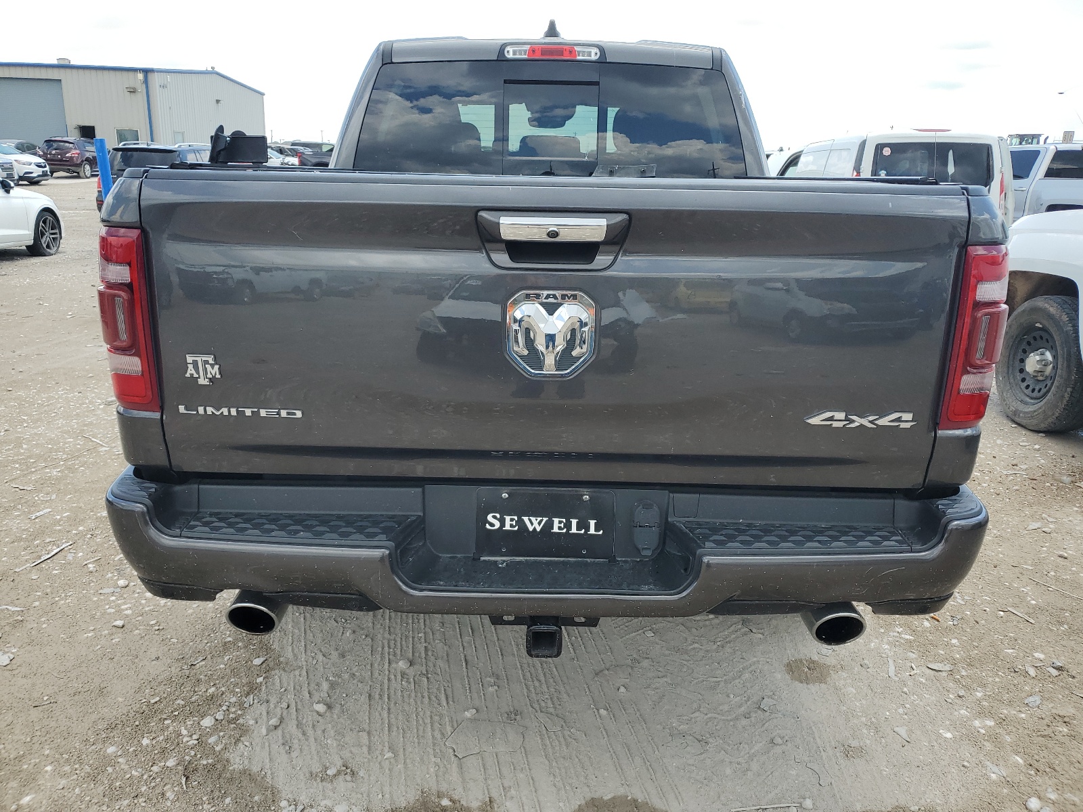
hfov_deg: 67.3
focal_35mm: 26
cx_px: 542
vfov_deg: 53.1
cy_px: 406
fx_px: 813
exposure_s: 1/1429
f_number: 1.5
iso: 50
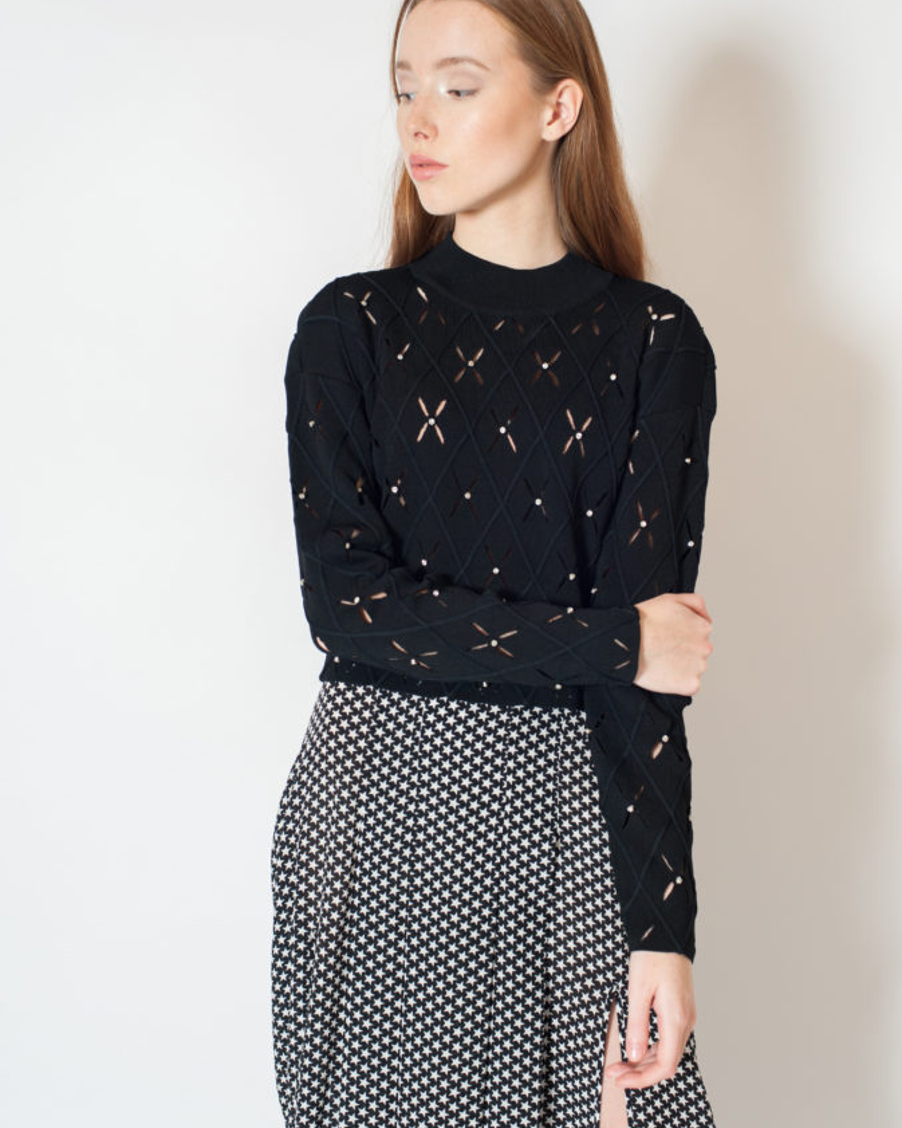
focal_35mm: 57
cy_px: 507
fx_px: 1902
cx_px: 454
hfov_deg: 26.7
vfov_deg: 33.0
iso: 200
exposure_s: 1/80
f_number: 4.5
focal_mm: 50
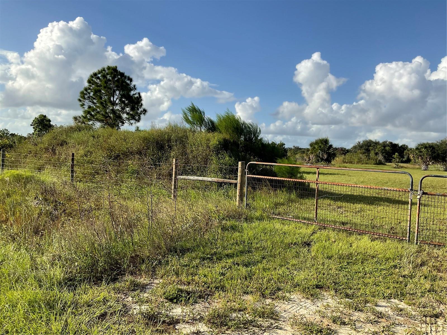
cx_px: 224
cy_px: 168
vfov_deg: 48.2
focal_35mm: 29
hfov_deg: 61.7
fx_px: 374
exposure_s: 1/1848
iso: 16
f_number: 1.8
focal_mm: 3
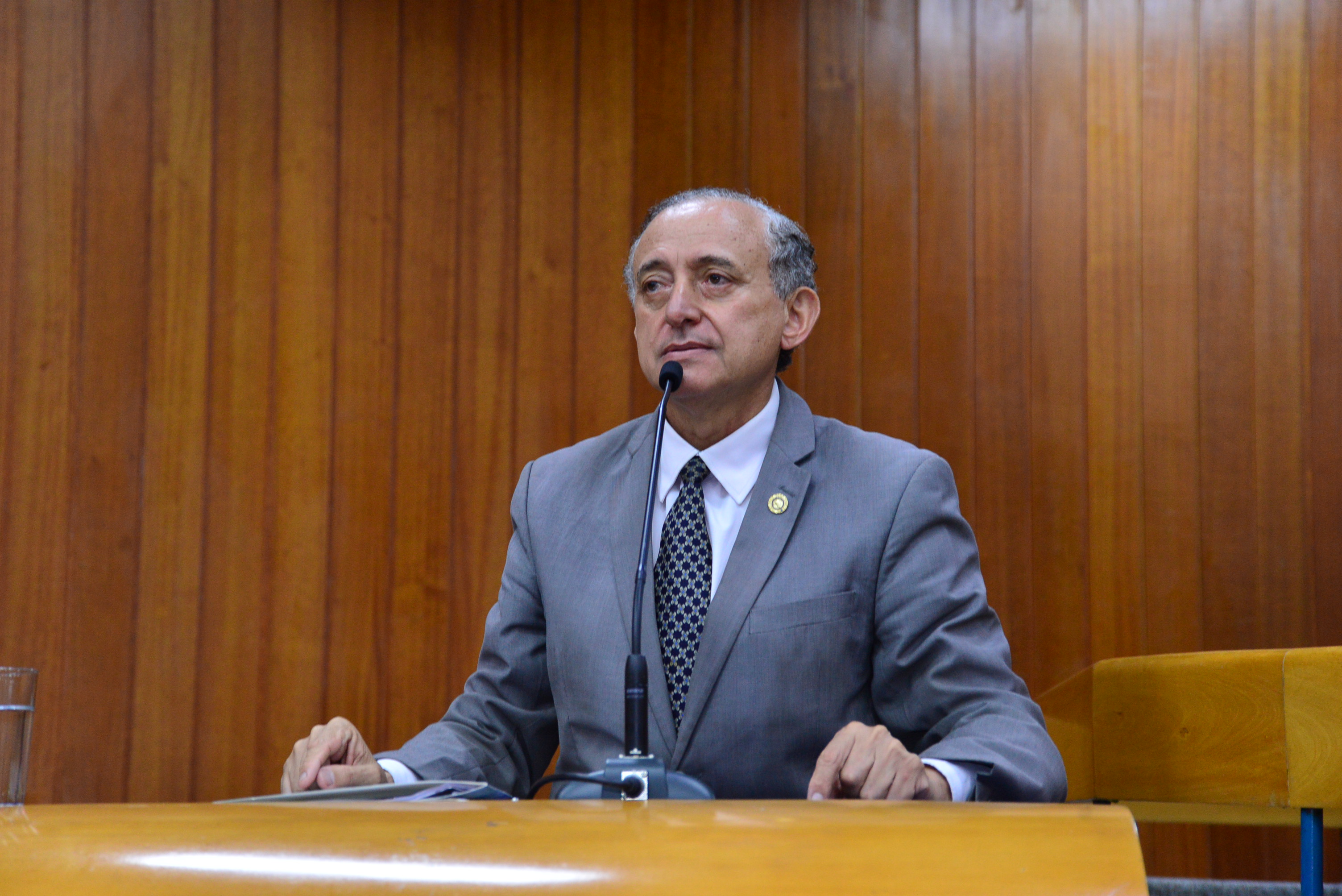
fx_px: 3170
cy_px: 448
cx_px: 671
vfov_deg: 16.1
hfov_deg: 23.9
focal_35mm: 85
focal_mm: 85
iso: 2500
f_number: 5.6
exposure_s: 1/60
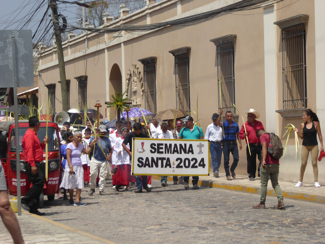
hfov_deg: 14.6
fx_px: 1267
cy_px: 122
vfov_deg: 11.0
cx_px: 162
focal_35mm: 135
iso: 100
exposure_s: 1/640
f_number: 5.3
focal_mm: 24.2
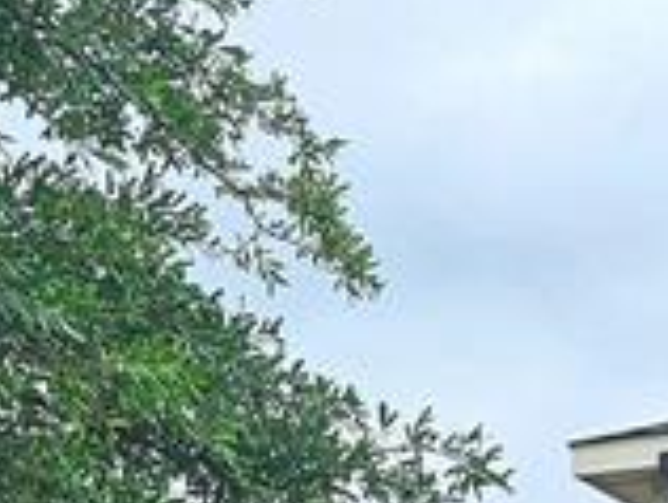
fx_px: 2880
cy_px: 1200
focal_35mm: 149
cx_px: 846
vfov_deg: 9.0
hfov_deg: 12.8
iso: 25
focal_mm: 6.3
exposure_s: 1/361
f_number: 1.7
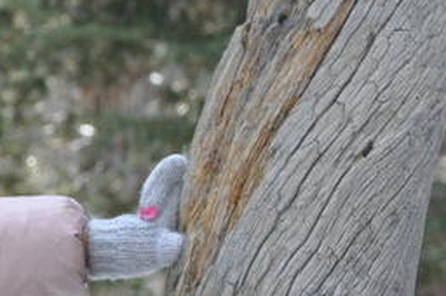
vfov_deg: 2.2
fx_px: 7783
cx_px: -296
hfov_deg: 3.3
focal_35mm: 629
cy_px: 322
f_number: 7.1
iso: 800
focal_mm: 105
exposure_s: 1/200
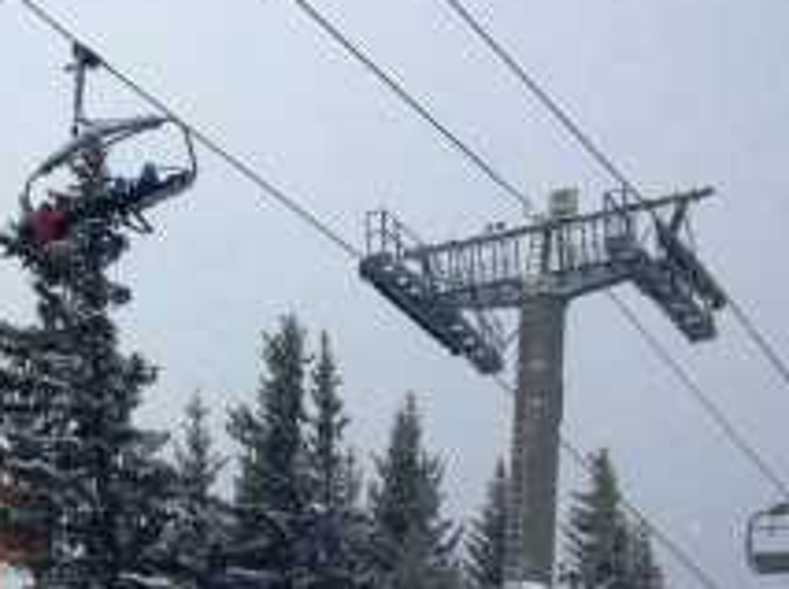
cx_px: 226
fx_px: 1798
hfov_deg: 24.6
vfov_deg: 18.5
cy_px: 404
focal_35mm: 79
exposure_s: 1/800
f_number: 2.4
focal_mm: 4.28
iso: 64
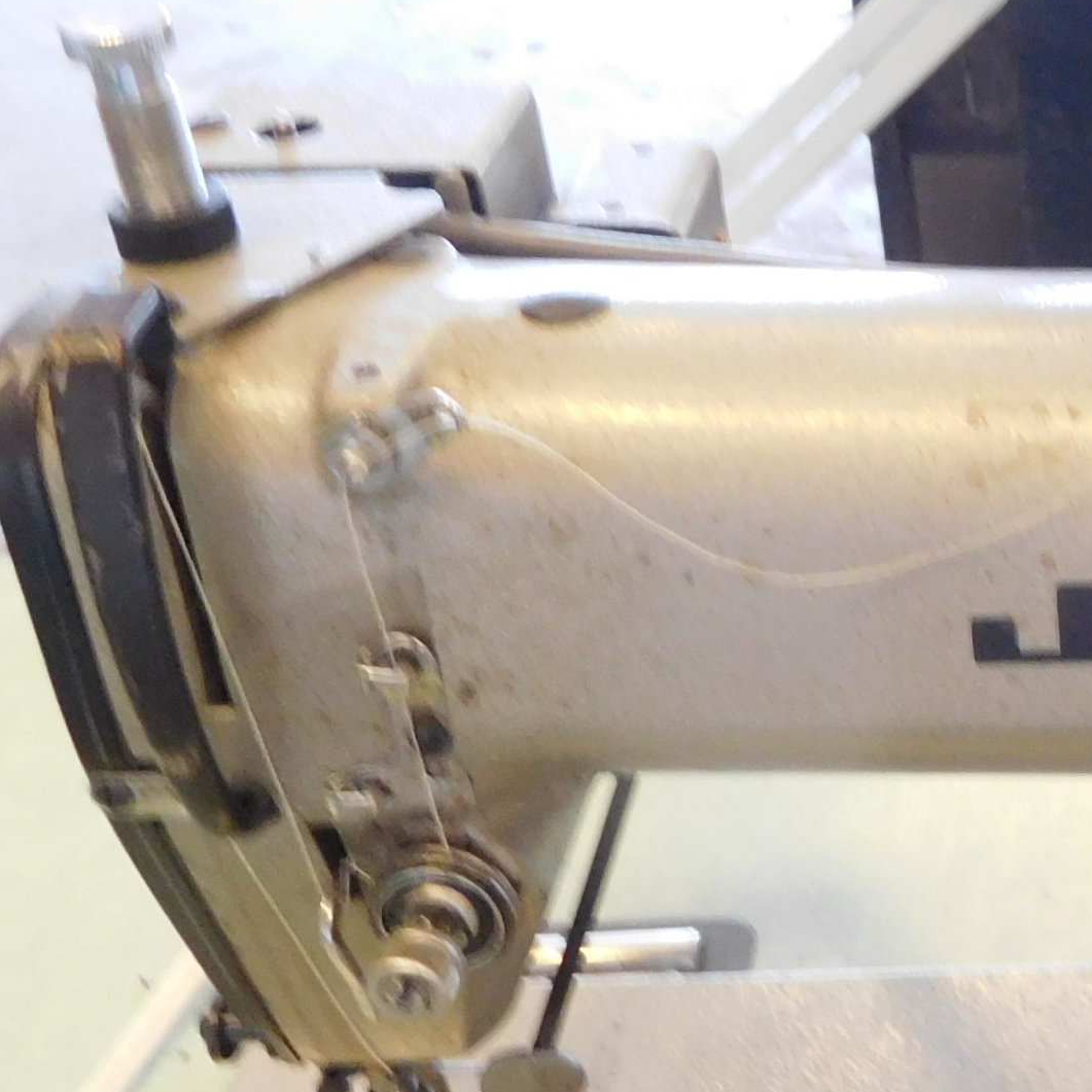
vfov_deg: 25.1
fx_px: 2427
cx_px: 1415
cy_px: 786
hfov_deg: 22.7
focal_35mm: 68
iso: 400
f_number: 3.4
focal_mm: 4.5
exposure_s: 1/15
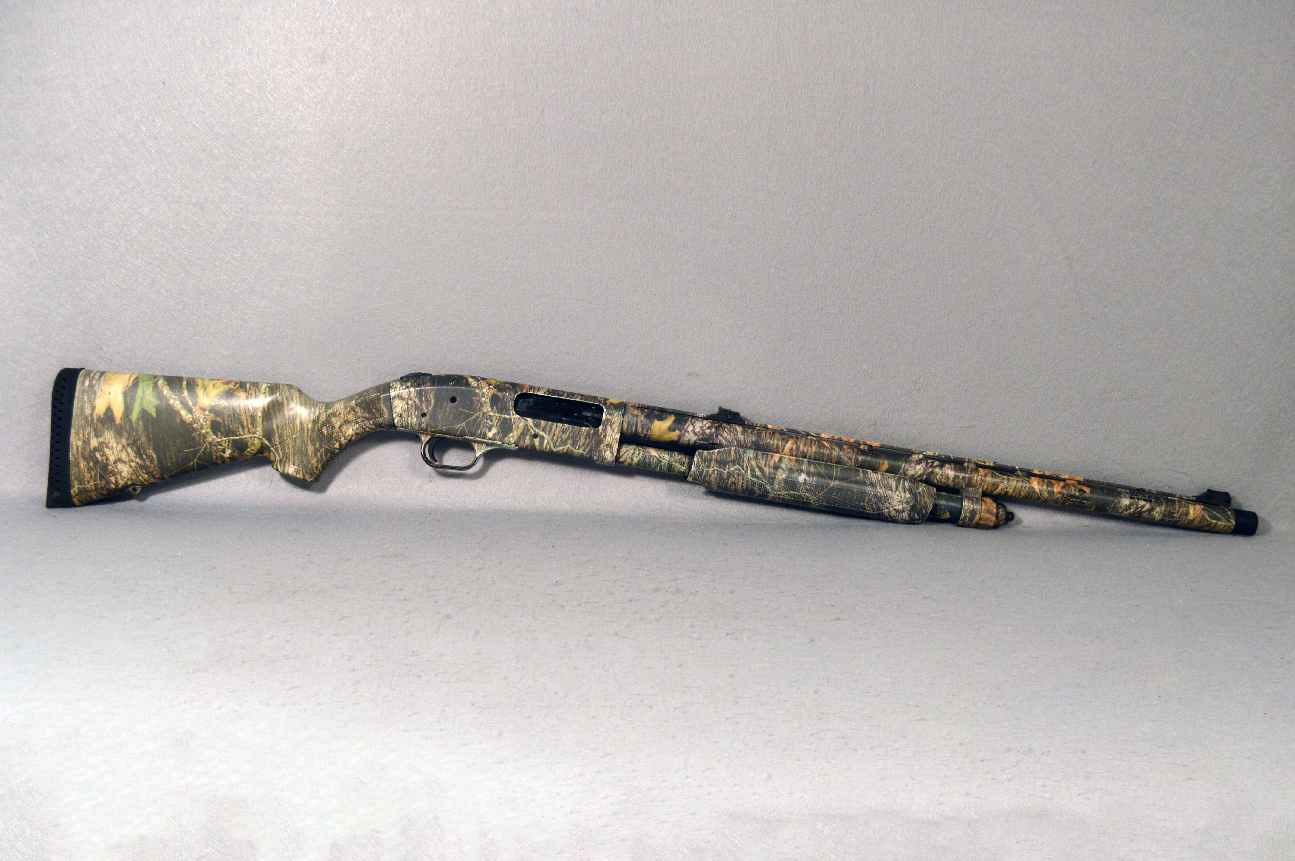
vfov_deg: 36.8
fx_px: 1294
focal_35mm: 36
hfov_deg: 53.2
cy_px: 430
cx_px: 648
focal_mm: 24
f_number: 5
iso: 400
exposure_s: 1/100
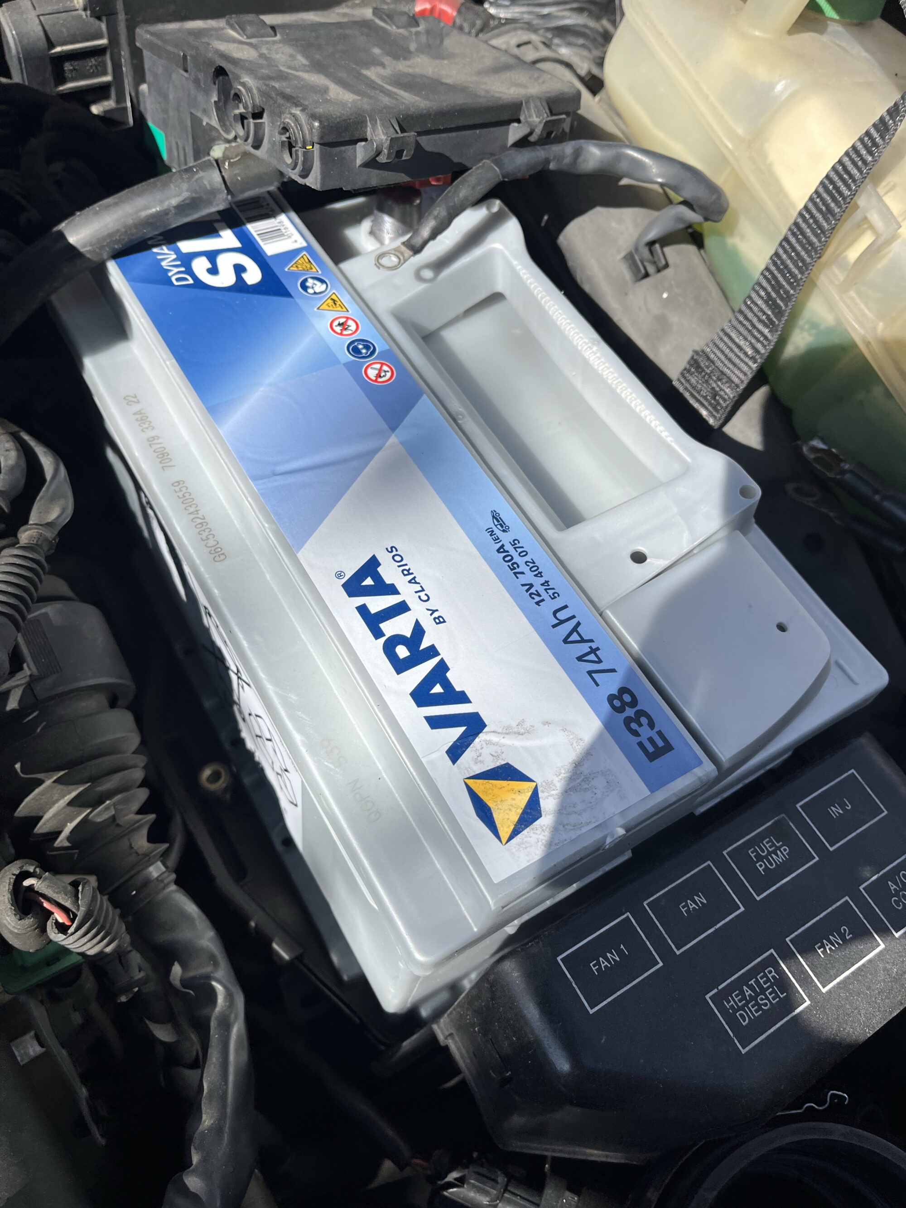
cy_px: 604
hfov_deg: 53.1
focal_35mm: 26
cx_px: 453
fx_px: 907
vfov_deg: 67.3
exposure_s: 1/3521
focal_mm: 5.1
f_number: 1.6
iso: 50
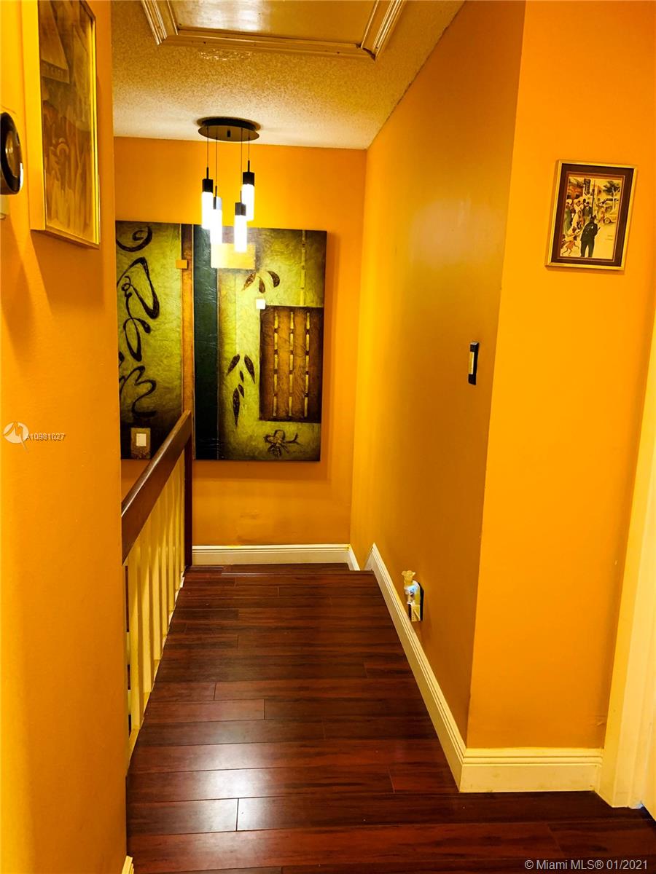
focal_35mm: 26
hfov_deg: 53.1
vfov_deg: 67.3
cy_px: 437
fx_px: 657
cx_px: 328
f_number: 1.8
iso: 320
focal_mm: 4.25
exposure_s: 1/30
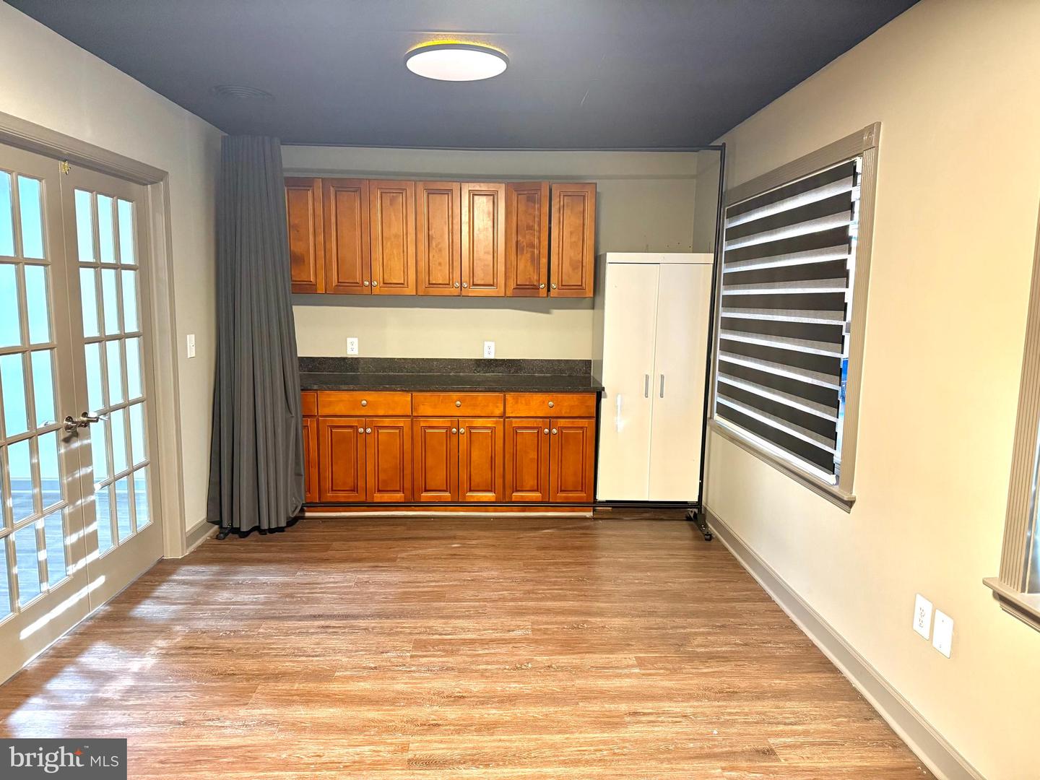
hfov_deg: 71.6
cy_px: 390
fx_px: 721
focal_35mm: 24
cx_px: 520
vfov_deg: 56.8
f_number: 1.78
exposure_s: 1/60
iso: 500
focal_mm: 6.76
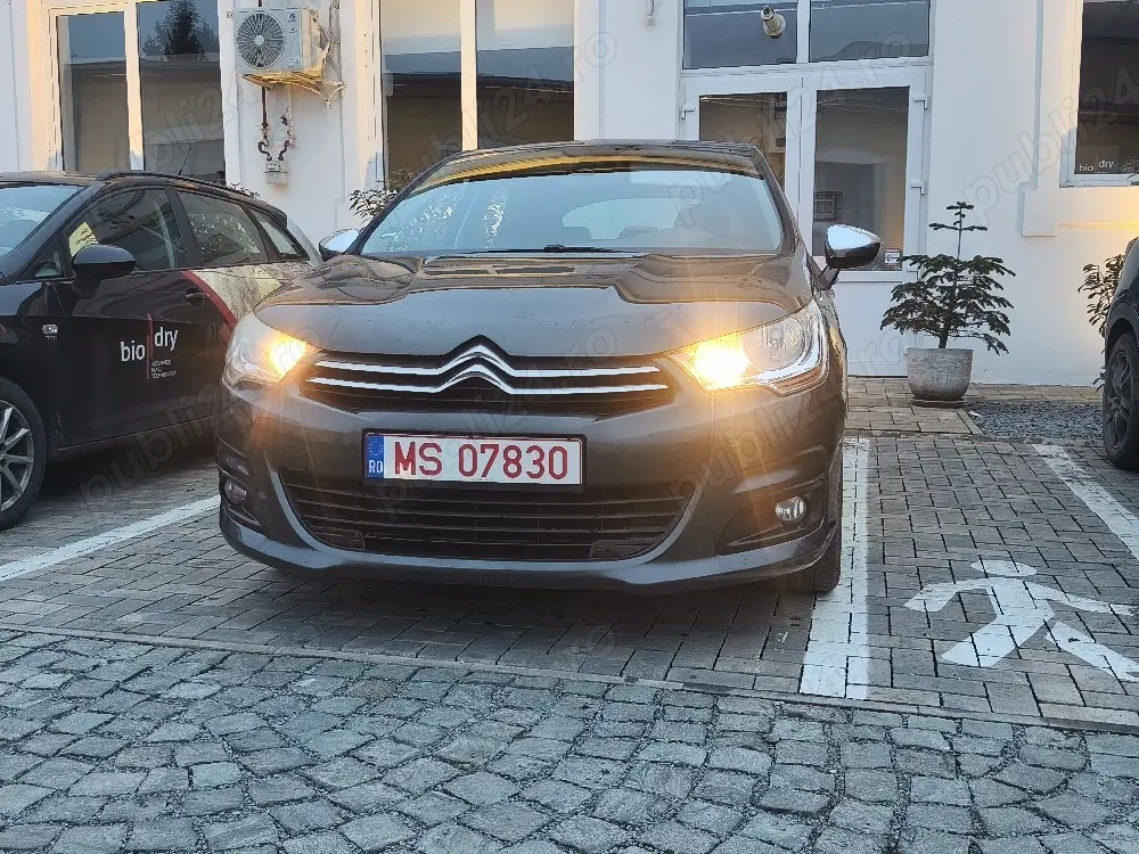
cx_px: 570
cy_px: 427
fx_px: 1152
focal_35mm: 35
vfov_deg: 40.7
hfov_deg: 52.6
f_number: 1.65
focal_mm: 6.18
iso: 800
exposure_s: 1/50.3
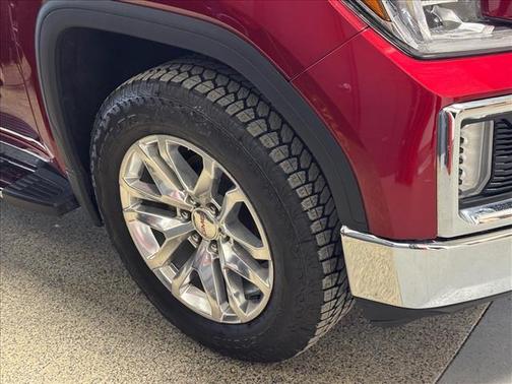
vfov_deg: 30.3
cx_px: 256
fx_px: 710
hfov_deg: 39.7
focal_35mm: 48
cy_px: 192
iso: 500
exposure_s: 1/40
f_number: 1.78
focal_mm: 6.76
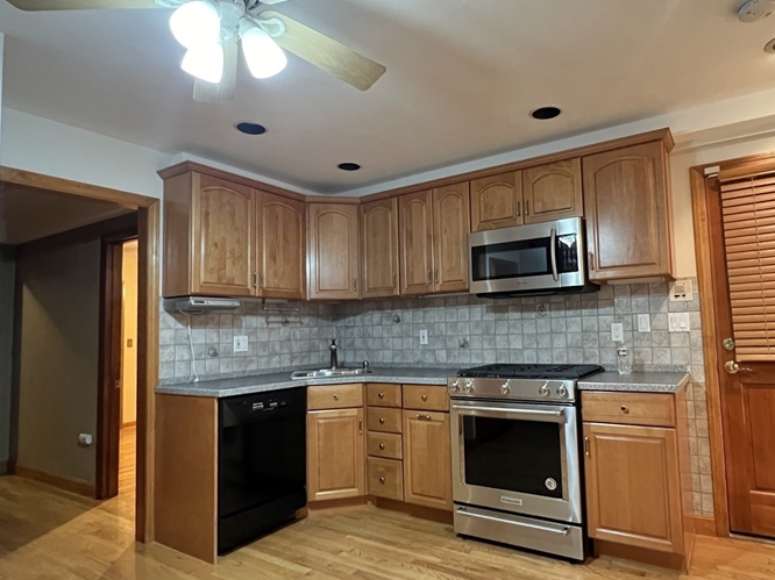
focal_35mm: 20
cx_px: 442
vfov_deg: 65.9
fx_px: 448
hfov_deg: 81.3
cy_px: 296
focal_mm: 1.57
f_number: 1.8
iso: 1000
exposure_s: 1/40
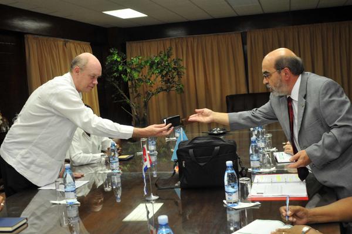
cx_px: 176
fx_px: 410
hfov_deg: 46.4
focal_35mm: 42
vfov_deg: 31.8
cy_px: 117
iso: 800
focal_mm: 28
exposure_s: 1/100
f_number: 5.6
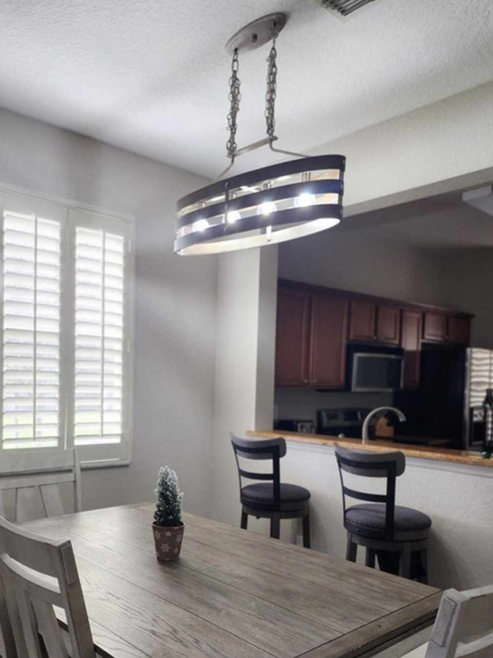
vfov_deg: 59.2
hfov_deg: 46.8
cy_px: 409
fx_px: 570
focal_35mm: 30
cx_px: 231
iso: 200
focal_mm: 6.4
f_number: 1.8
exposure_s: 1/120
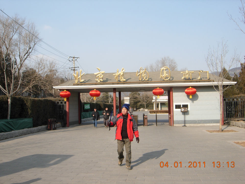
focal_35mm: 36
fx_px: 255
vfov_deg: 39.7
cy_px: 92
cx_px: 122
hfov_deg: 51.4
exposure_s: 1/242
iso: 50
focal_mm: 7.5
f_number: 5.4
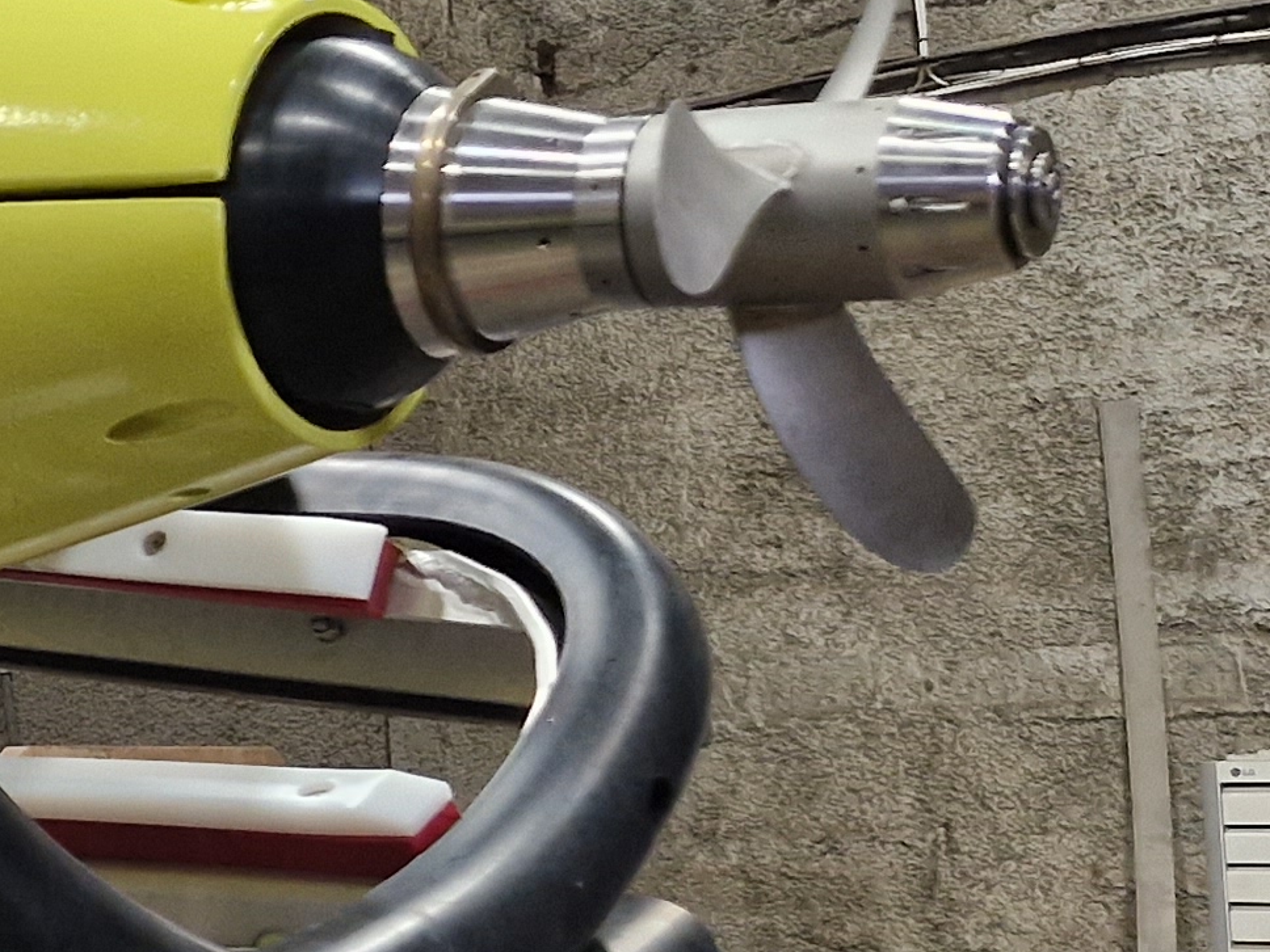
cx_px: -1333
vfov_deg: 15.6
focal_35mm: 95
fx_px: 3485
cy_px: 561
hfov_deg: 15.8
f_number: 1.8
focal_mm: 5.4
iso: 250
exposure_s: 1/100
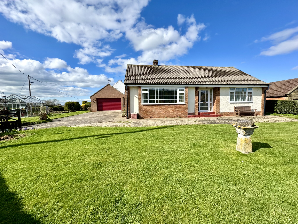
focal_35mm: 14
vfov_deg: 85.7
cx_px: 149
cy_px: 112
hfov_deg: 102.1
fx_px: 121
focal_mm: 2.22
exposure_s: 1/1637
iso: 40
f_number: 2.2
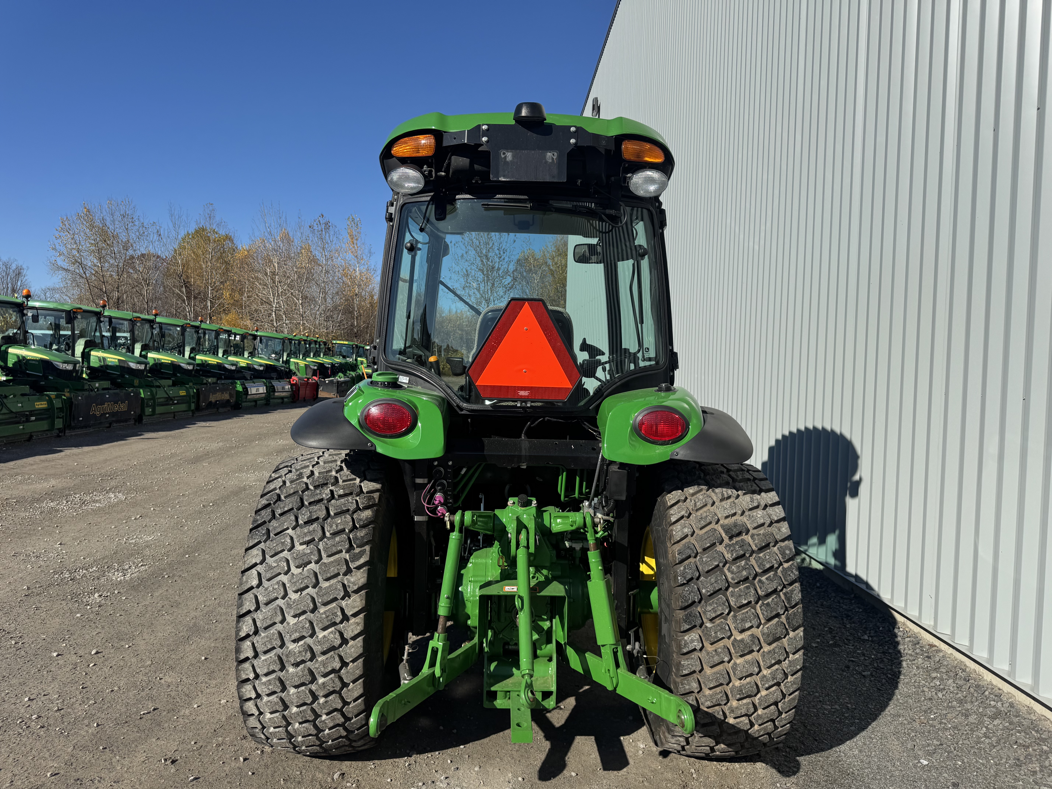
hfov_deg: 71.6
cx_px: 526
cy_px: 394
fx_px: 729
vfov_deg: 56.8
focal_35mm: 24
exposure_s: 1/5814
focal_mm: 6.76
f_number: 1.78
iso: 80
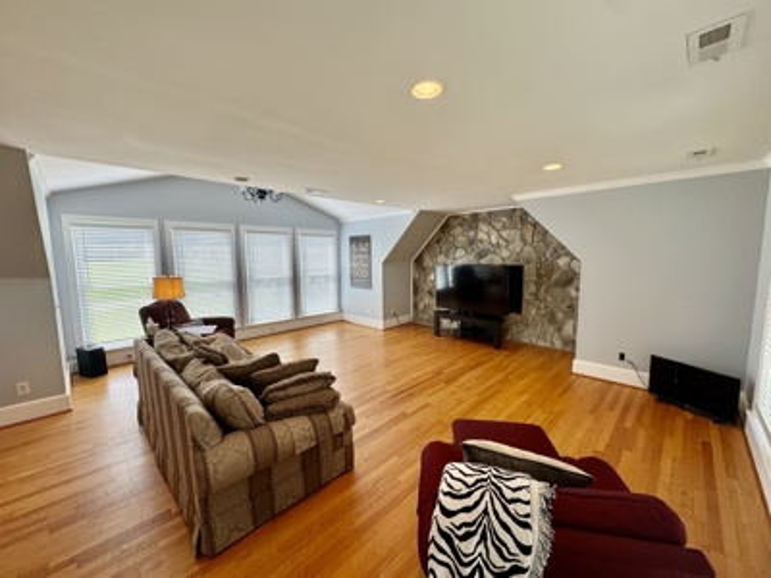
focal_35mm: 14
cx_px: 386
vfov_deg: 85.7
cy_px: 289
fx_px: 312
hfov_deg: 102.1
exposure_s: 1/120
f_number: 2.2
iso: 64
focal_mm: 2.22
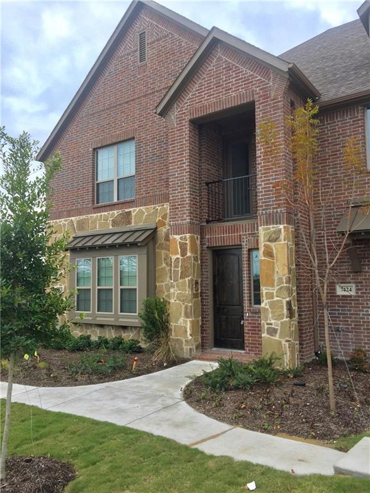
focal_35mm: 29
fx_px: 413
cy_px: 246
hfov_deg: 48.2
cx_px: 185
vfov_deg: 61.7
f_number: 2.2
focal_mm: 4.15
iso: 32
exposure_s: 1/280
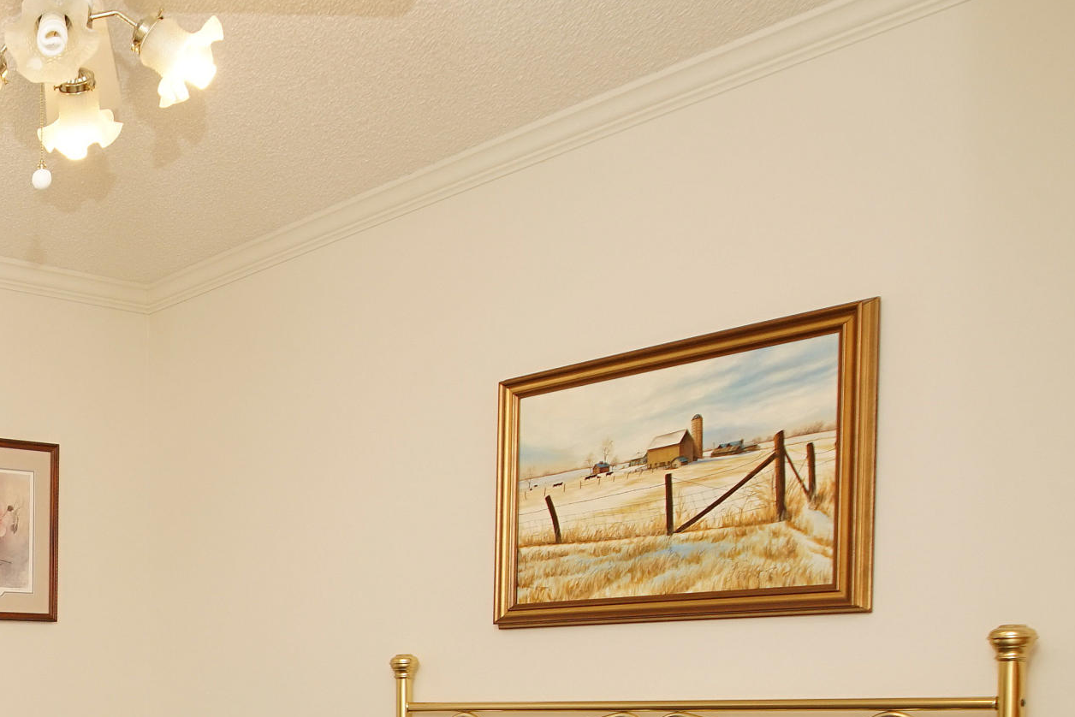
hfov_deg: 37.3
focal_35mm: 43
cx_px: -134
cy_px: 763
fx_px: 1284
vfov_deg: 28.7
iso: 250
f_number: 4.5
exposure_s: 1/60
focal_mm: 12
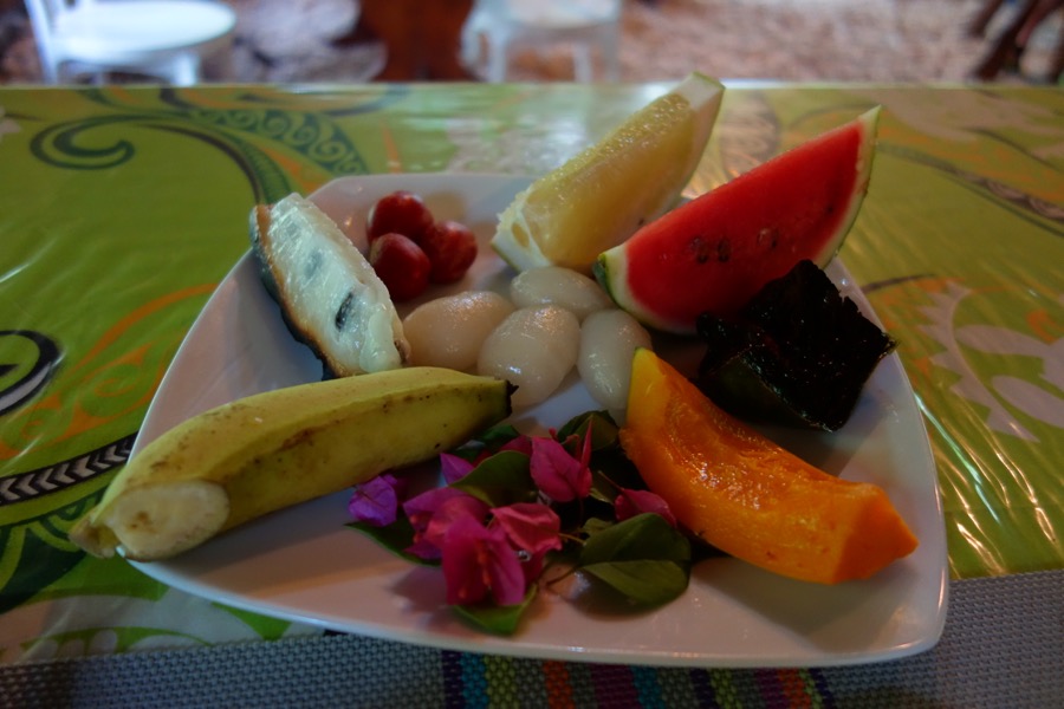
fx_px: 827
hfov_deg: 65.5
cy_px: 354
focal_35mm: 28
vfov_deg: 46.4
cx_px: 532
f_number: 1.8
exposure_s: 1/30
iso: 1000
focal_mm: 10.4
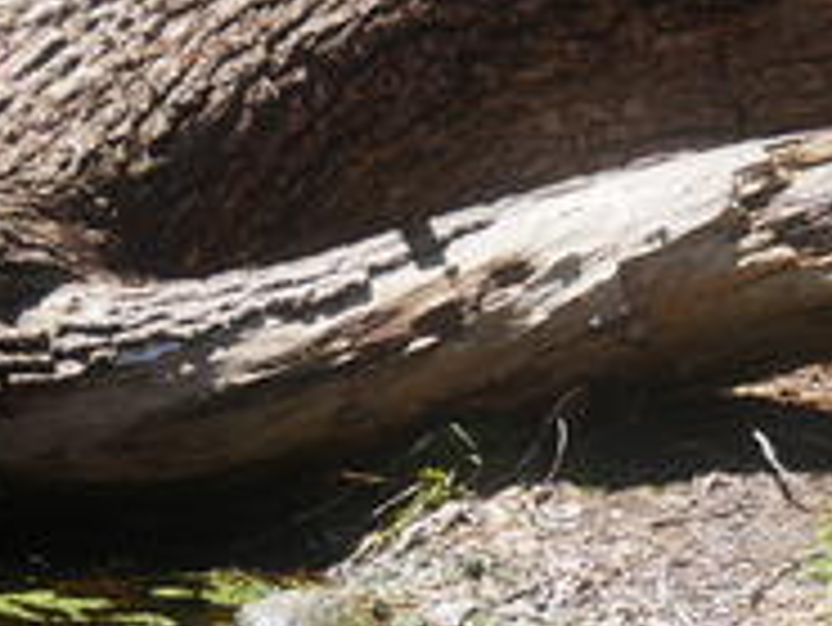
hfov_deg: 4.5
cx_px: 594
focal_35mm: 437
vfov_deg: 3.4
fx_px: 10510
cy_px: 428
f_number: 5.5
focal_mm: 90
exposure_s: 1/320
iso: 200
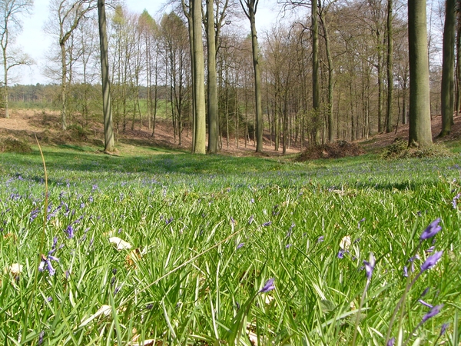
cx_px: 230
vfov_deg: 39.7
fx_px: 479
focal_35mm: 36
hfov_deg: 51.4
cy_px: 173
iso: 50
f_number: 4
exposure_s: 1/200
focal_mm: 6
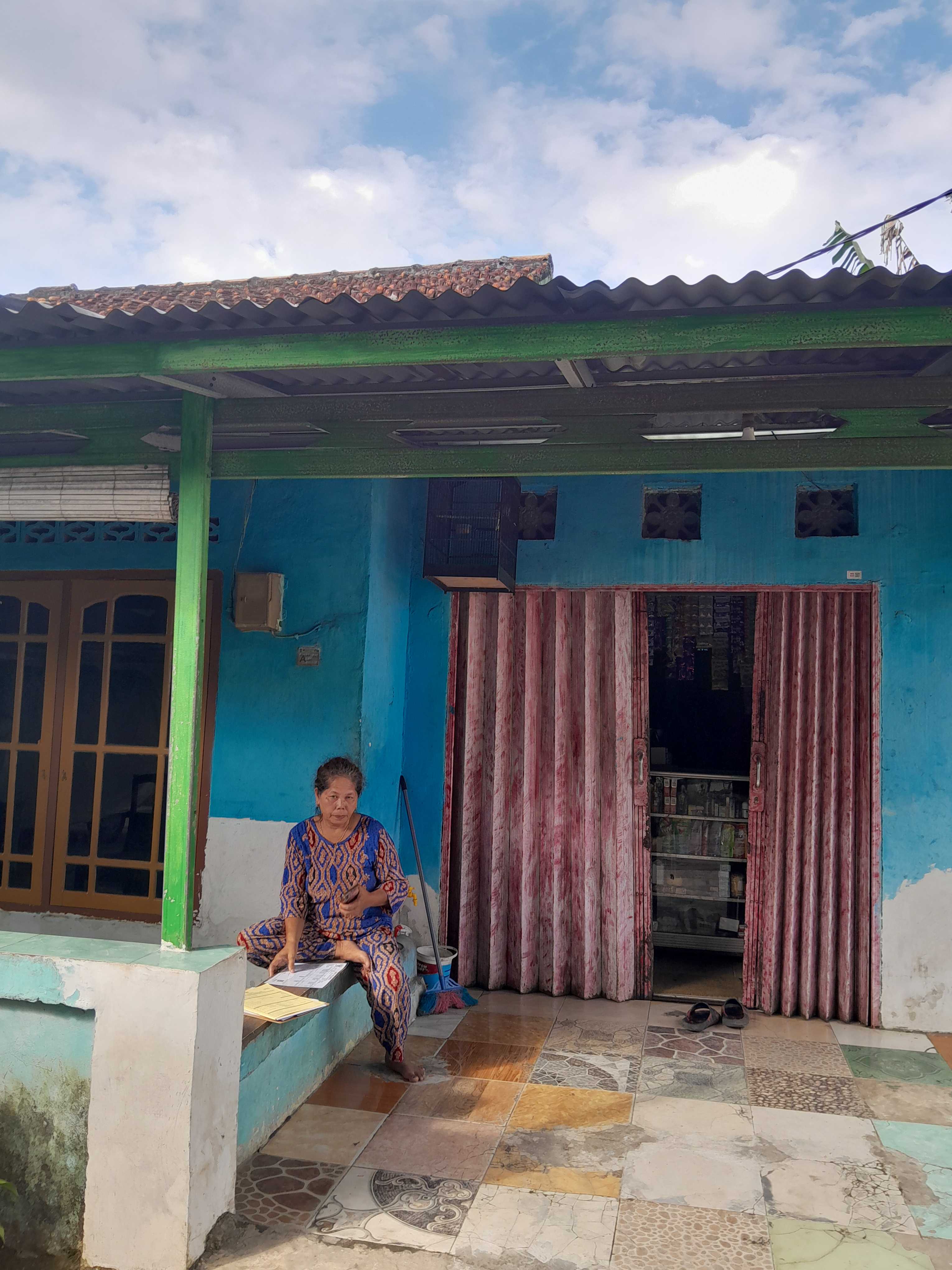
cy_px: 635
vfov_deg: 67.3
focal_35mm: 26
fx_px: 953
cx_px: 476
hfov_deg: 53.1
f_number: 1.8
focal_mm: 3.98
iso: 40
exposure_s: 1/100
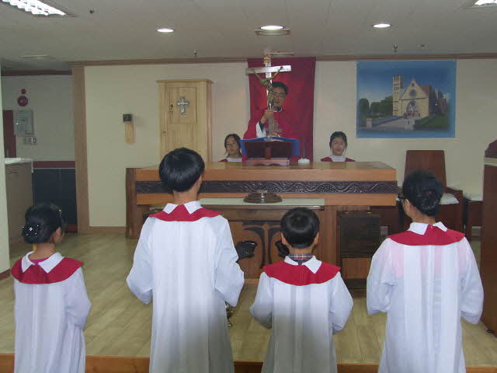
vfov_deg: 40.7
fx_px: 503
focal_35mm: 35
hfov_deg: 52.6
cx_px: 248
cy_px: 186
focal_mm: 9
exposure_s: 1/40
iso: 50
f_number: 2.5
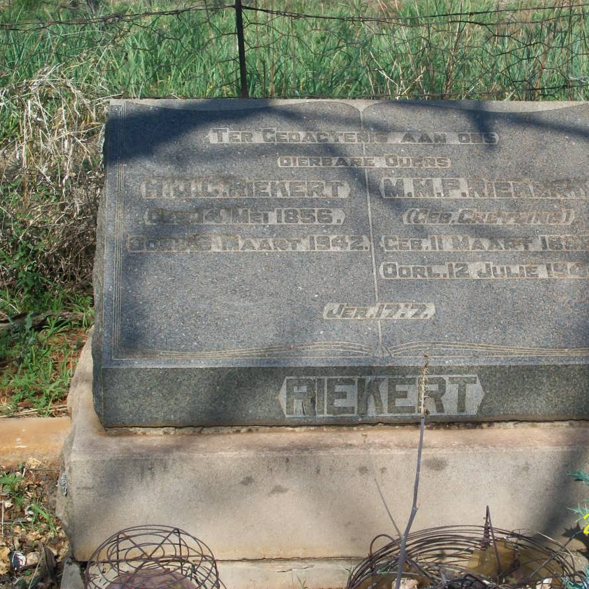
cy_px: 294
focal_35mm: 83
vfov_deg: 20.9
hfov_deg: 20.9
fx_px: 1598
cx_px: 355
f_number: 3.8
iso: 64
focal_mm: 11.6
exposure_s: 1/640
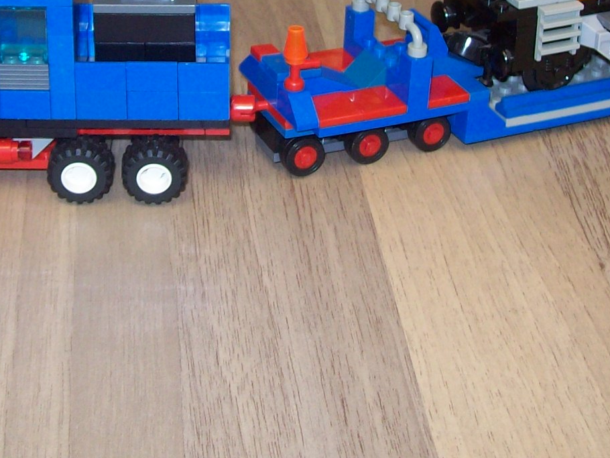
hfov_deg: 24.1
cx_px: 273
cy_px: 40
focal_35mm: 81
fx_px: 1428
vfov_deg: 17.9
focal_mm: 6
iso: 80
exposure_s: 1/64
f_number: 2.7
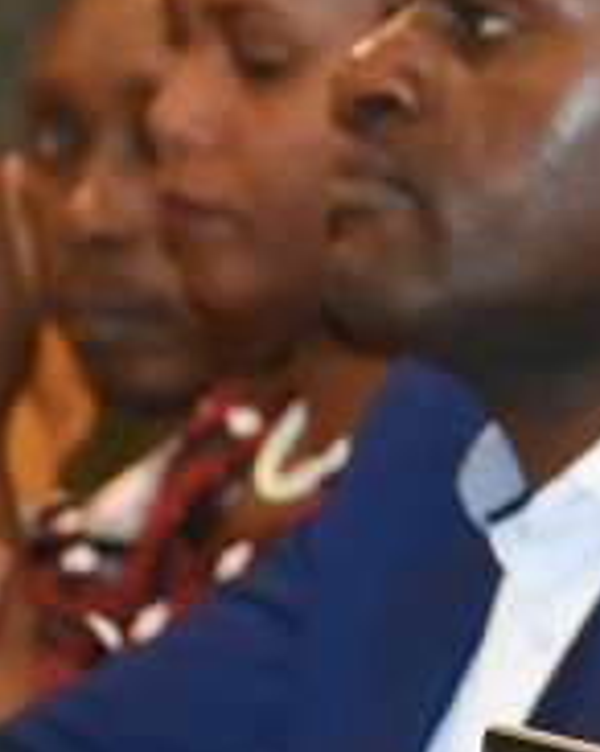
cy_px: 183
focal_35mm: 626
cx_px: 1101
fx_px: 13919
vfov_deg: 3.1
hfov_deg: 2.5
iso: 3200
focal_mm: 116
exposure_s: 1/60
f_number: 7.1
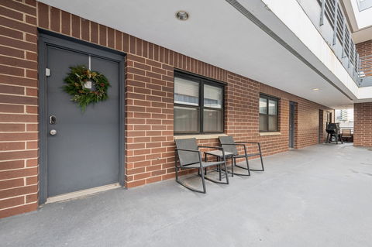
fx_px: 145
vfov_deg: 81.1
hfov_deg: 104.3
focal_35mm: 14
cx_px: 186
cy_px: 124
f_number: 10
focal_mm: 14
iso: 100
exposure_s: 1/1.67
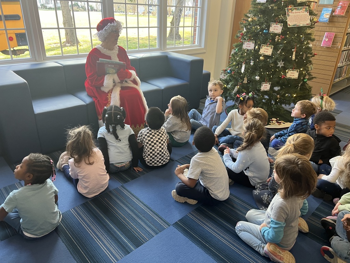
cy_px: 132
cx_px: 175
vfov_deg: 53.1
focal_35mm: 26
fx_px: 263
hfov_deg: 67.3
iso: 80
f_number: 1.5
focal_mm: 5.7
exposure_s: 1/60
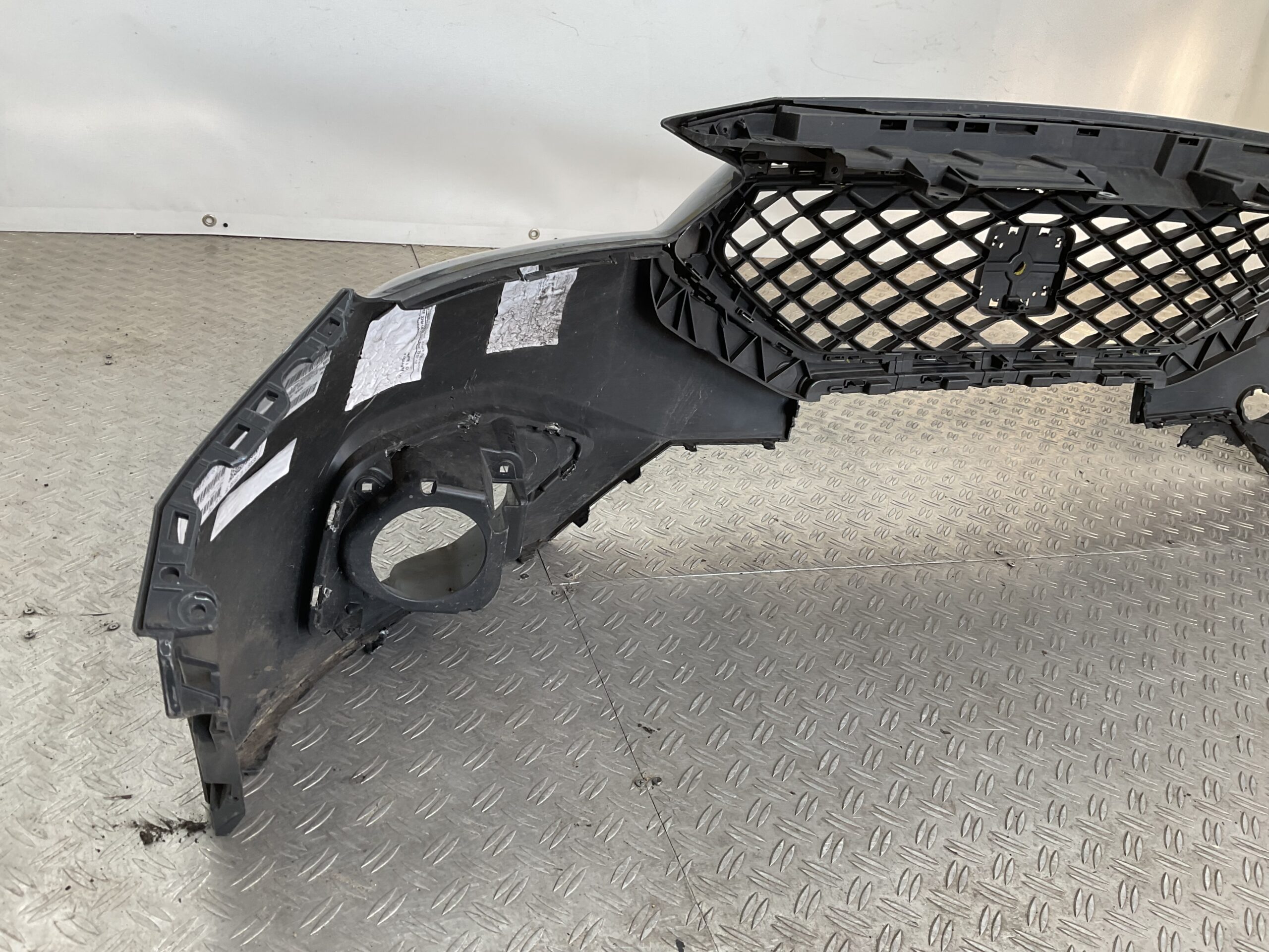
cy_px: 476
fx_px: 1063
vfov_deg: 48.2
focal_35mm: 29
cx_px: 634
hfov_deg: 61.7
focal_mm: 3
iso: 20
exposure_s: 1/120
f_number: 1.8
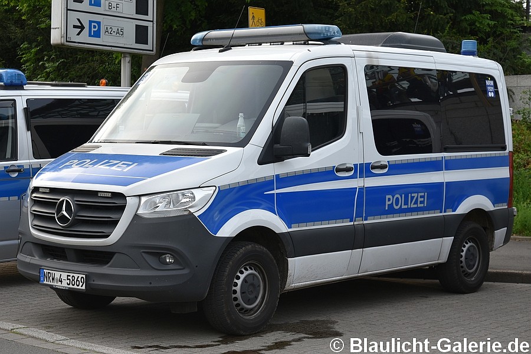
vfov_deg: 20.9
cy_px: 177
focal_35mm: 65
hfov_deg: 31.0
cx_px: 266
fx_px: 959
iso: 400
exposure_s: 1/250
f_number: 8
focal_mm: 65
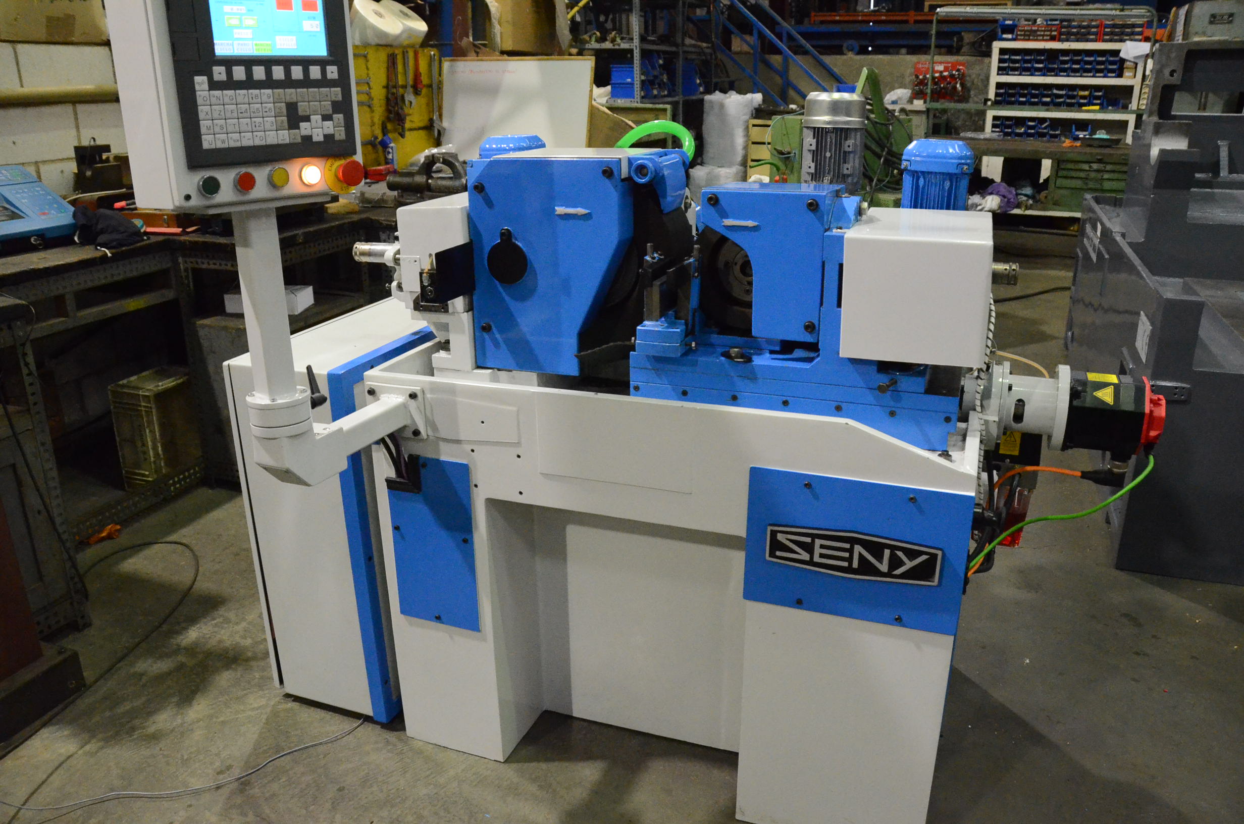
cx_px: 622
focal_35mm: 27
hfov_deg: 67.5
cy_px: 412
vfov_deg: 47.7
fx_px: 931
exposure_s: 1/125
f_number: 5.6
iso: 6400
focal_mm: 18
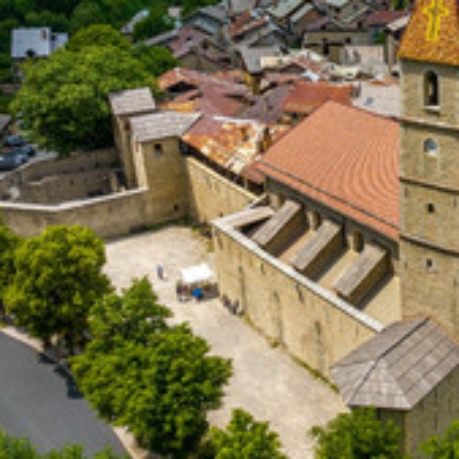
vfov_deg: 35.4
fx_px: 705
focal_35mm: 47
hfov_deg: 33.5
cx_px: 440
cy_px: 122
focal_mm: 12.3
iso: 200
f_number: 8
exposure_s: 1/500
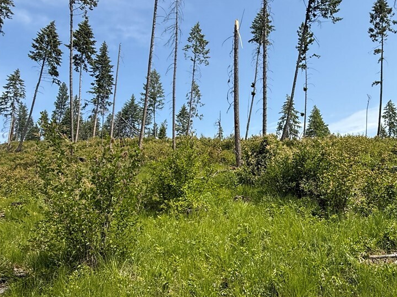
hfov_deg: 57.1
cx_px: 265
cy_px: 151
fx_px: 355
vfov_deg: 45.4
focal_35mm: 31
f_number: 2.2
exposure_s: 1/1698
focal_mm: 2.22
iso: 50
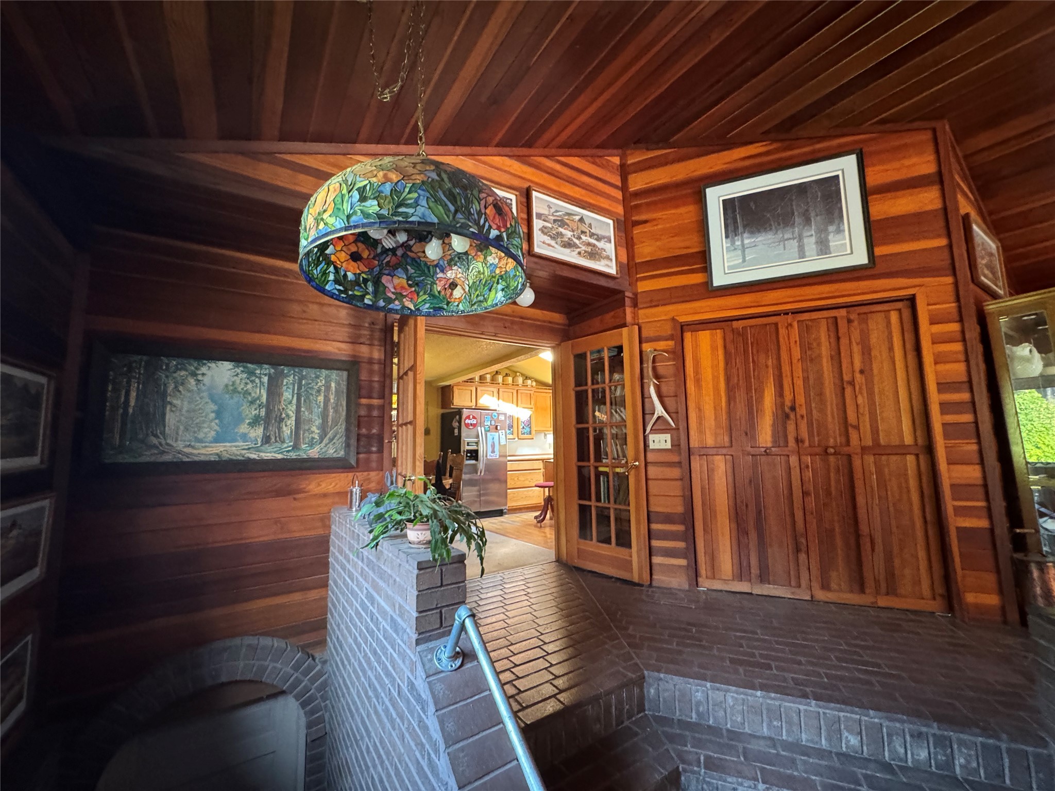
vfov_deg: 85.7
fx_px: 427
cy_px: 396
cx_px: 528
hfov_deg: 102.1
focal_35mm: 14
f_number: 2.2
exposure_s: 1/60
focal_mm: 2.22
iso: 800
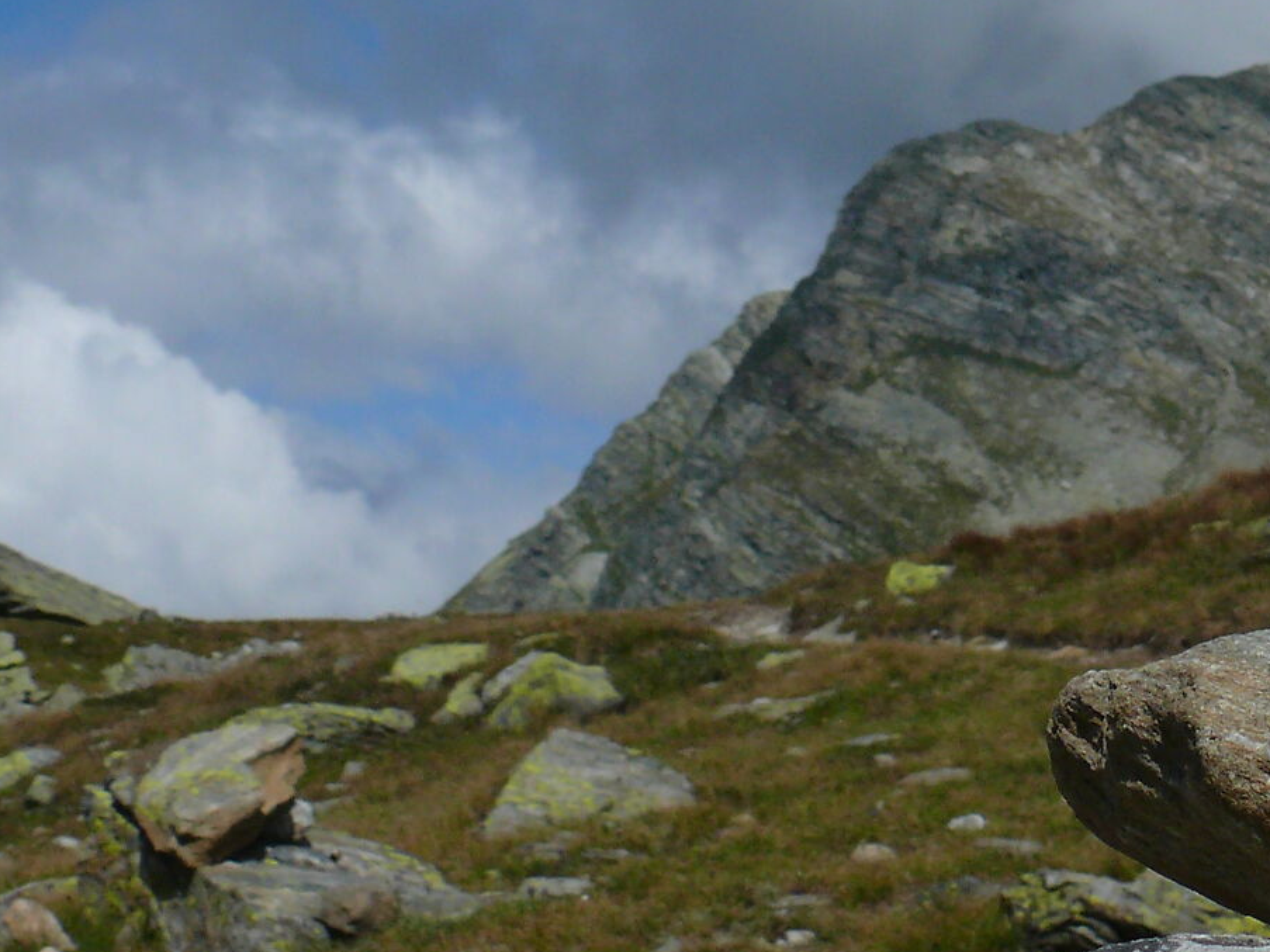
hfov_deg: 18.2
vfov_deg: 14.6
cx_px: 1638
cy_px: 202
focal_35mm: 101
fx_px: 3705
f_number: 6.3
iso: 100
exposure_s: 1/1300
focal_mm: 8.1
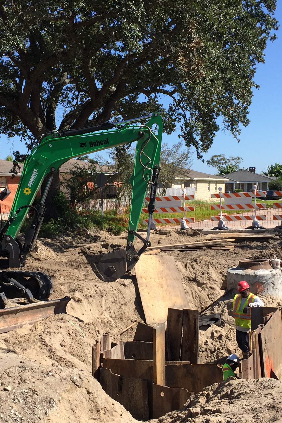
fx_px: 635
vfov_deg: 36.9
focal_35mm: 54
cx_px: 137
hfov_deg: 25.1
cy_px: 222
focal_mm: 4.15
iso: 32
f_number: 2.2
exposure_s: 1/1522
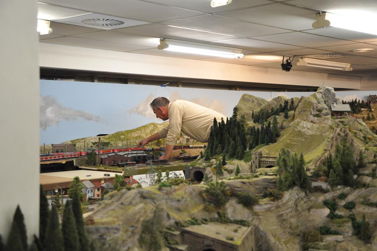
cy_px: 126
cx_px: 188
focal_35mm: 52
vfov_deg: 25.7
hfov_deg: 37.9
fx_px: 549
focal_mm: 35
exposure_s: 1/30
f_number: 5.6
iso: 400
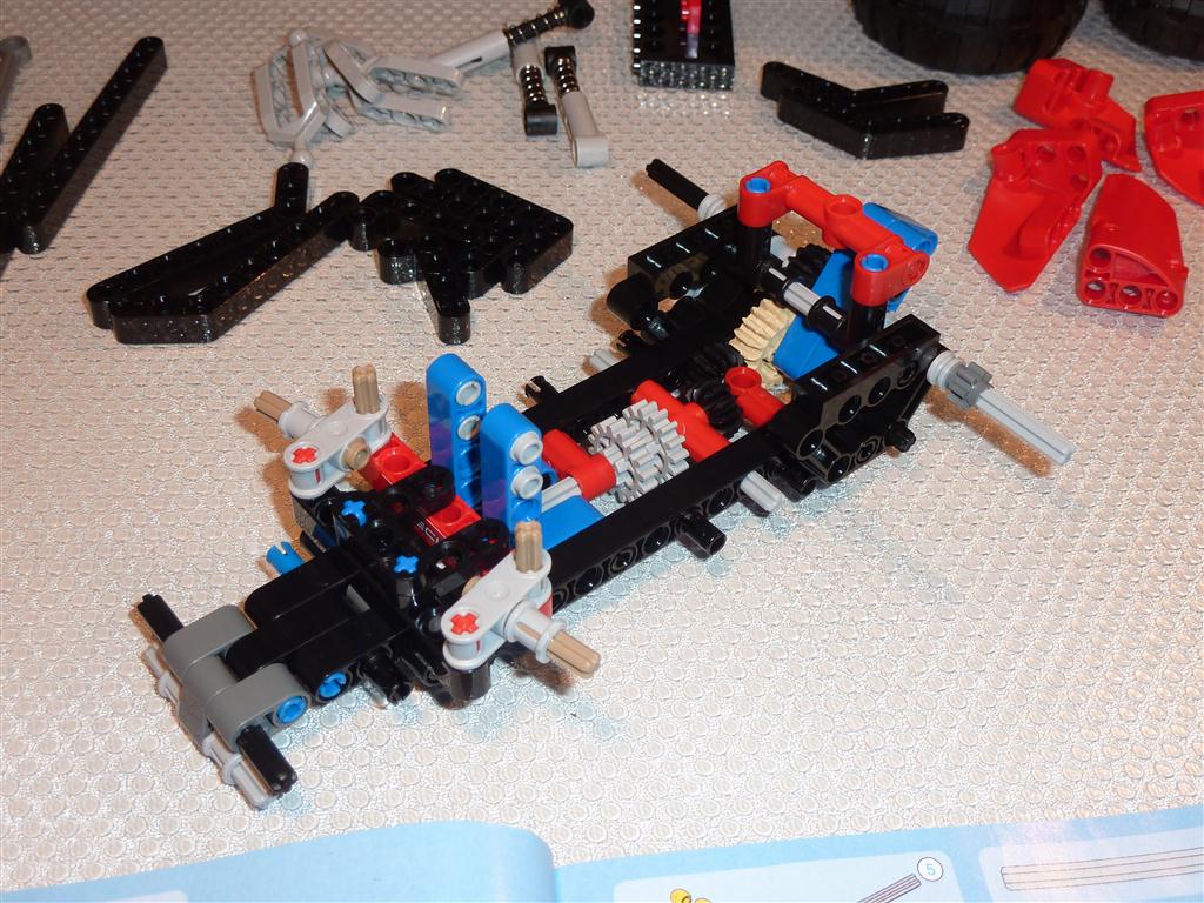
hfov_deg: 44.8
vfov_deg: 34.3
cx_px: 602
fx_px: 1461
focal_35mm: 42
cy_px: 452
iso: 100
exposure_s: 1/30
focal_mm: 6.9
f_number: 3.7
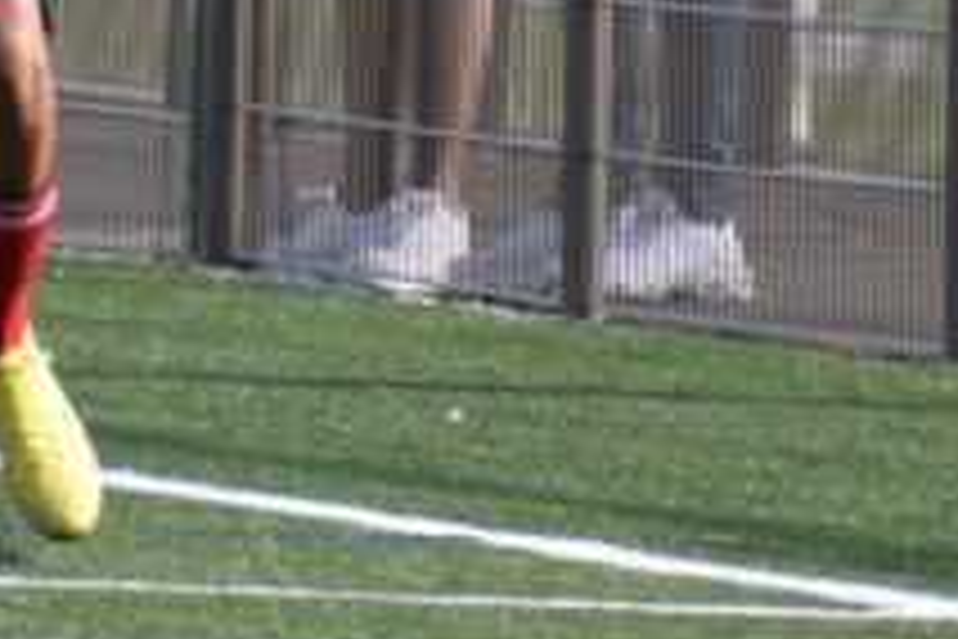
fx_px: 57555
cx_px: -585
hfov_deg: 1.0
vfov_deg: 0.6
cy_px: -808
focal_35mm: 2163
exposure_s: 1/1000
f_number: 6.3
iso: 640
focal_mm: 300
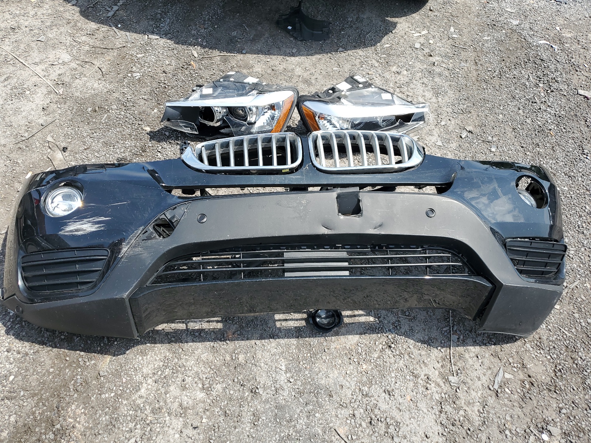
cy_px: 222
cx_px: 296
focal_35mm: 26
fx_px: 444
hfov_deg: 67.3
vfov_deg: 53.1
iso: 50
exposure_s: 1/1667
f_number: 1.5
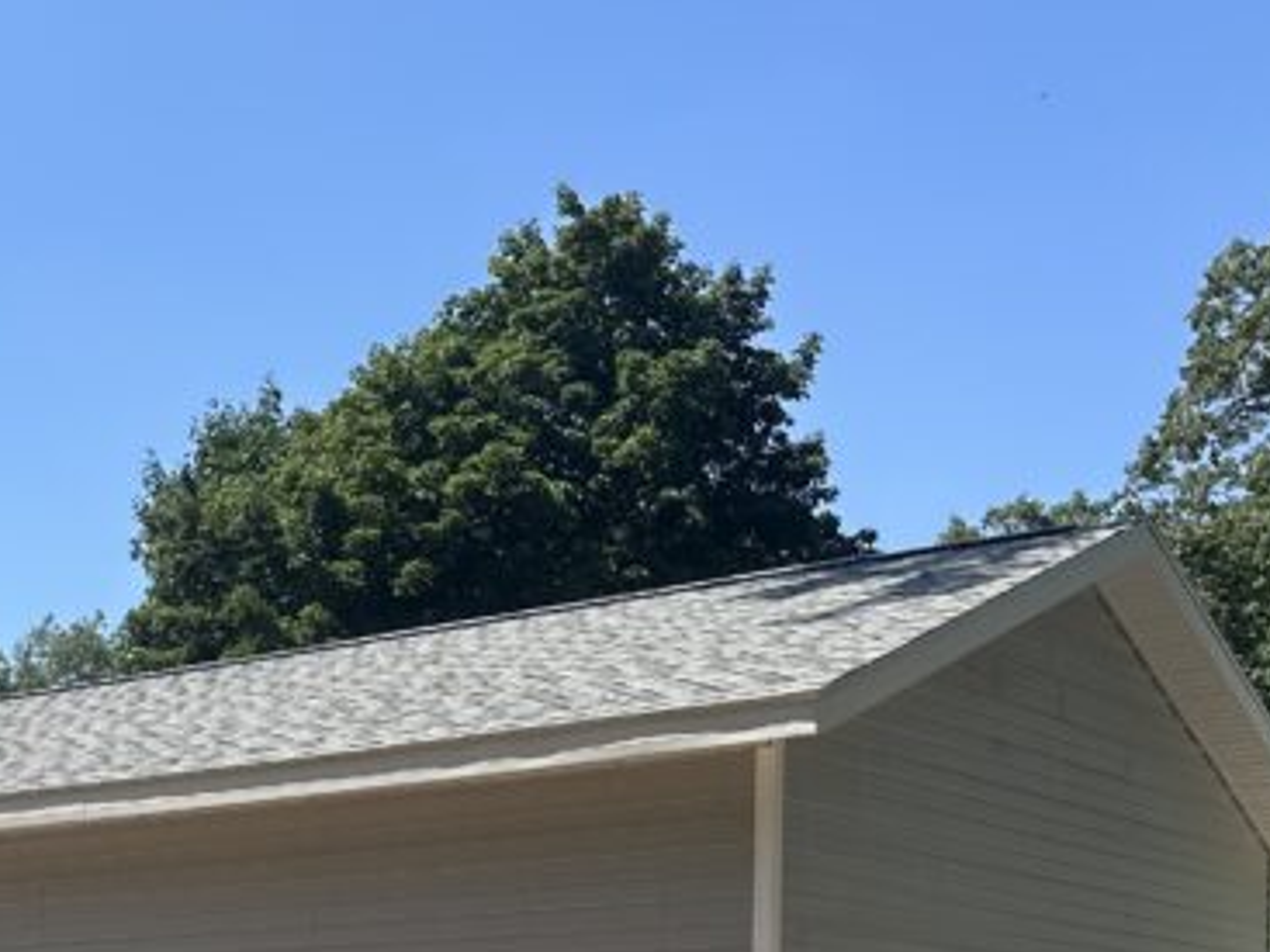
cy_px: 1187
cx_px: -10
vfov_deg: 20.3
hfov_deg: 27.3
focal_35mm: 67
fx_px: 2457
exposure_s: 1/4016
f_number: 1.78
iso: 80
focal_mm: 6.86
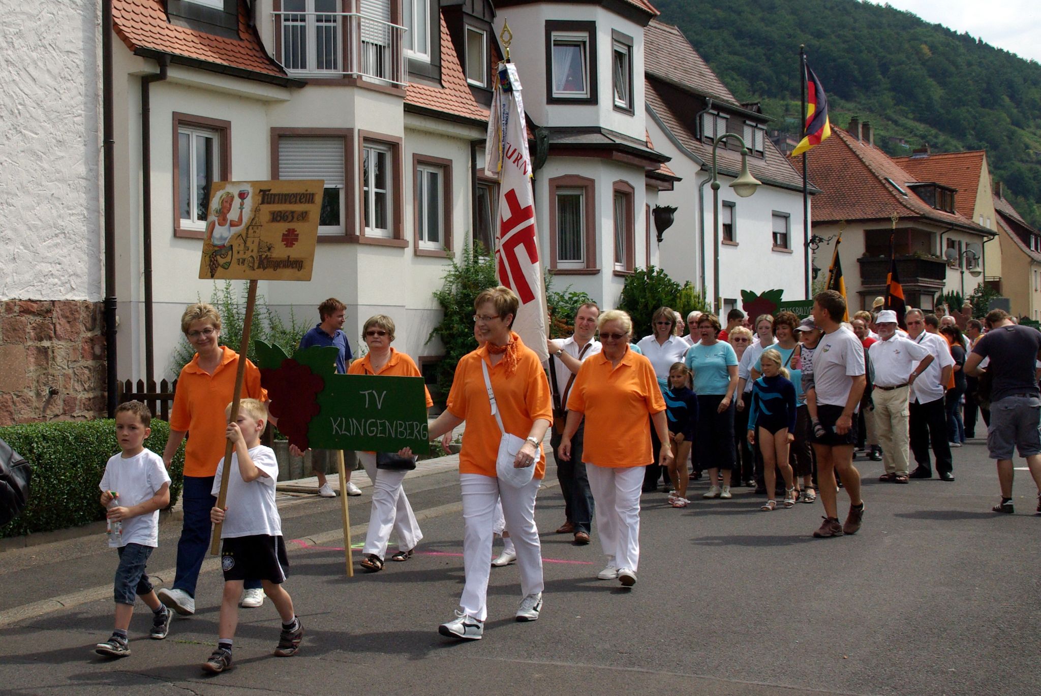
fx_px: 1216
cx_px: 520
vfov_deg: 32.0
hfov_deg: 46.4
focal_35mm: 42
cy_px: 348
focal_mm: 28
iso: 400
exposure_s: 1/1000
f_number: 8
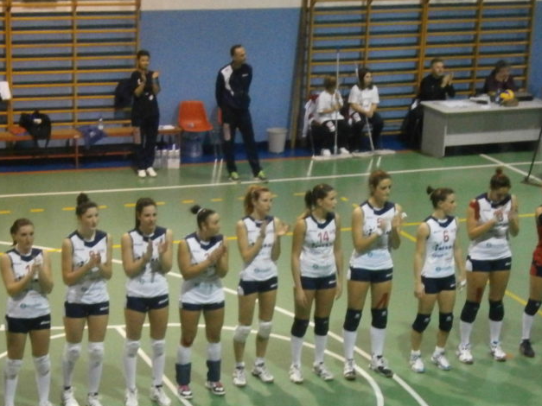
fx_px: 1534
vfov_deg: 15.0
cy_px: 301
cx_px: 241
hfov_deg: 20.0
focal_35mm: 98
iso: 800
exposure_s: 1/20
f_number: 3.9
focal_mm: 10.7
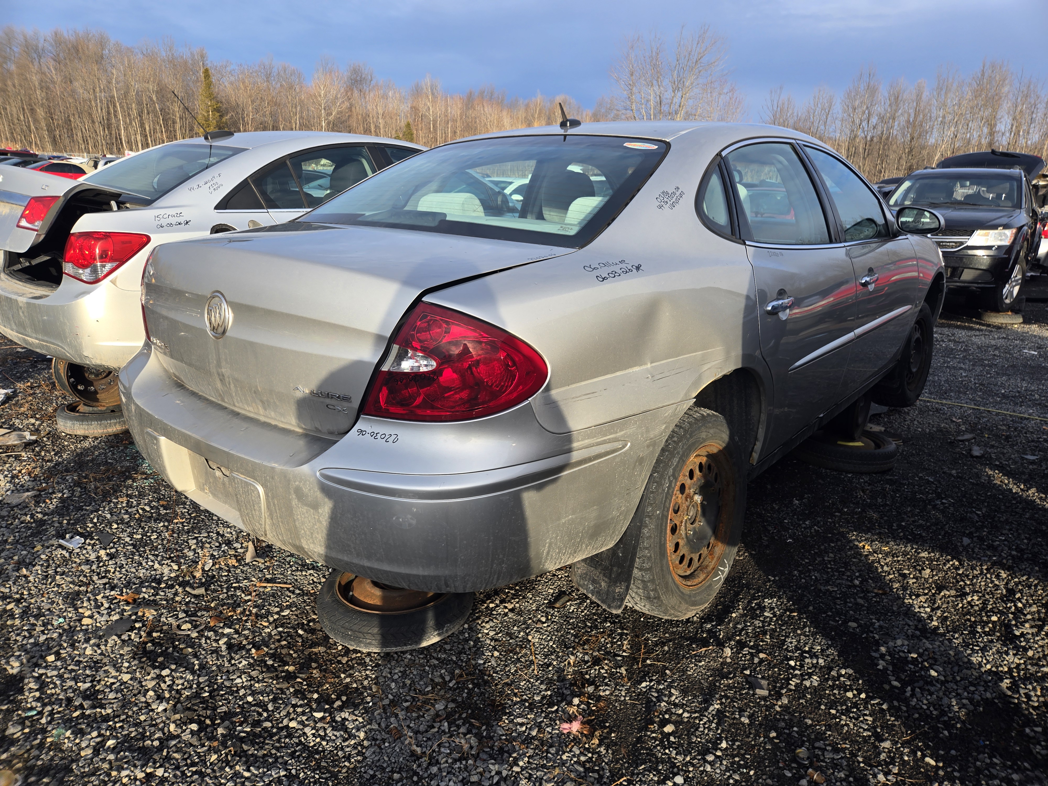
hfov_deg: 73.9
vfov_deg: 58.9
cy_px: 393
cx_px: 524
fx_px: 696
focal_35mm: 23
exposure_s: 1/647
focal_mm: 5.4
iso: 25
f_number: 1.8
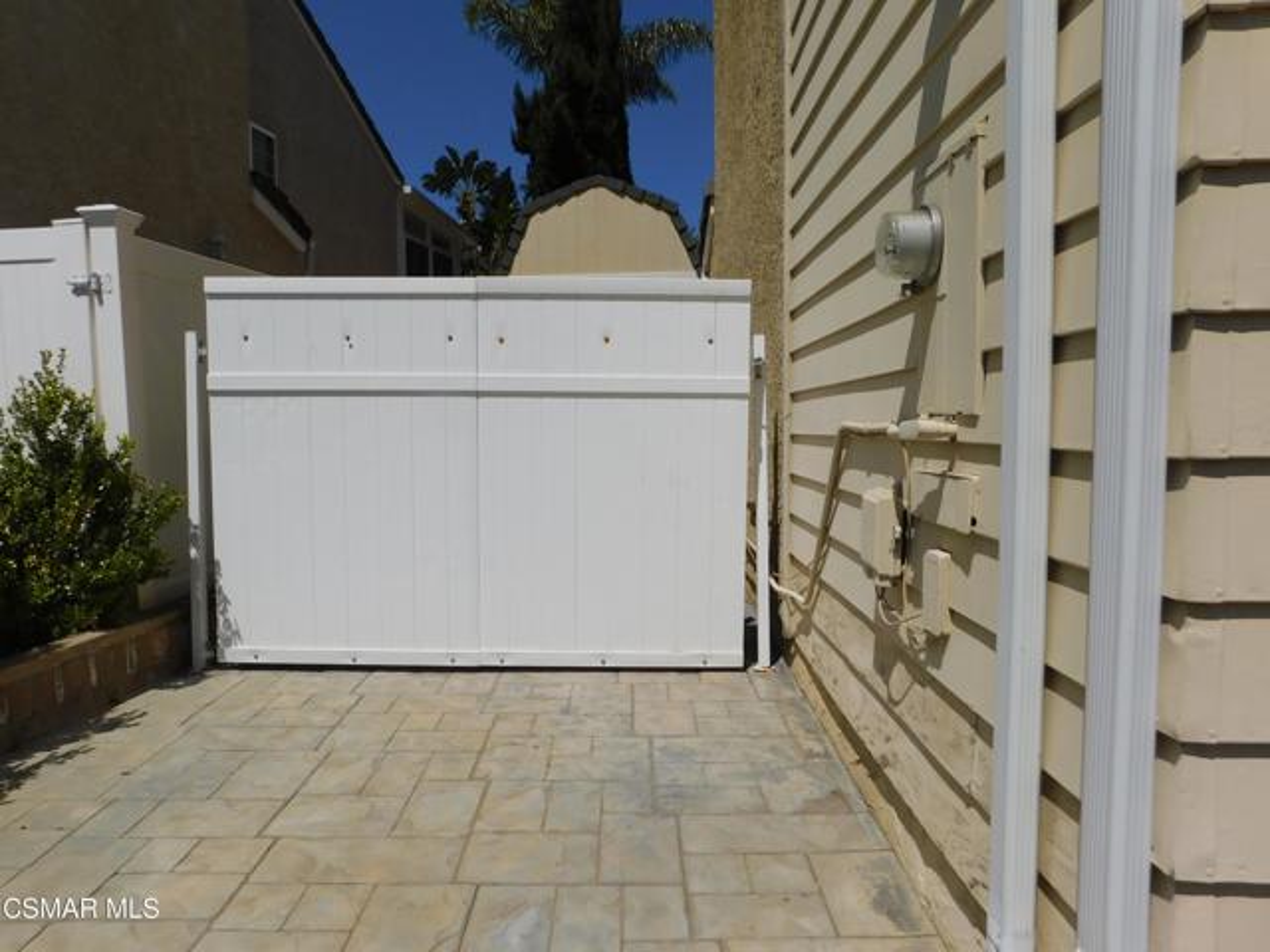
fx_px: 844
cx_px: 635
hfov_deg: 73.9
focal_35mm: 23
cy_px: 476
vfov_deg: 58.9
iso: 125
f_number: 6
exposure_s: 1/1500
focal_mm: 4
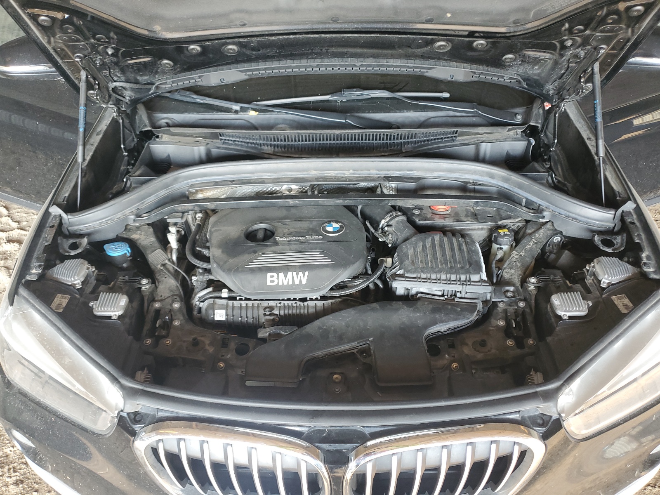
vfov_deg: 53.1
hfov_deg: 67.3
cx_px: 330
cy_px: 248
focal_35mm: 26
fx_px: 496
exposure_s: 1/60.2
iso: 62
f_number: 1.5
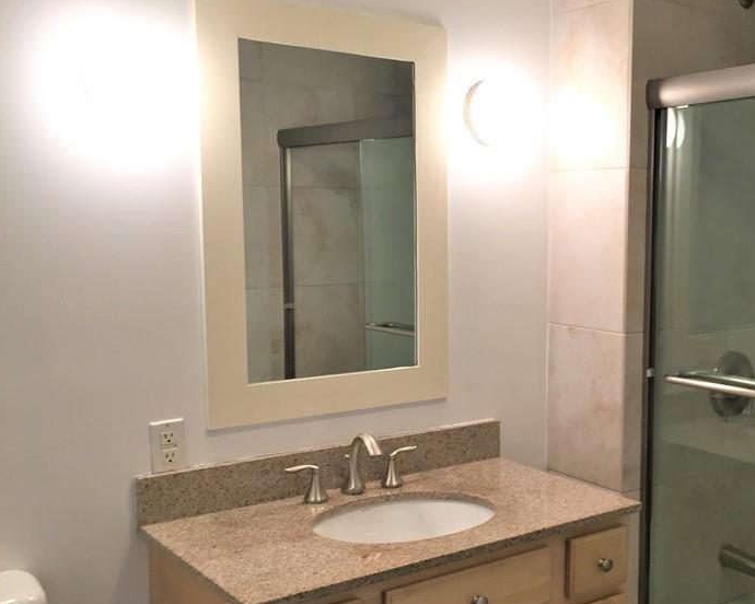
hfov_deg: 42.7
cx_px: 549
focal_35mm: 42
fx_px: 938
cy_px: 330
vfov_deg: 35.6
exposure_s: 1/30
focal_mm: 4.15
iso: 50
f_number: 2.2
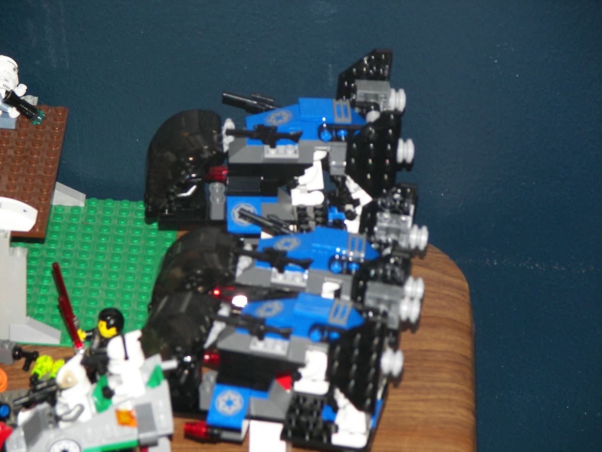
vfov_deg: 6.5
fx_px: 4000
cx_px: 301
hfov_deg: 8.6
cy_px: 226
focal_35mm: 230
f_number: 3.6
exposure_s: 1/50
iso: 100
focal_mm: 38.1
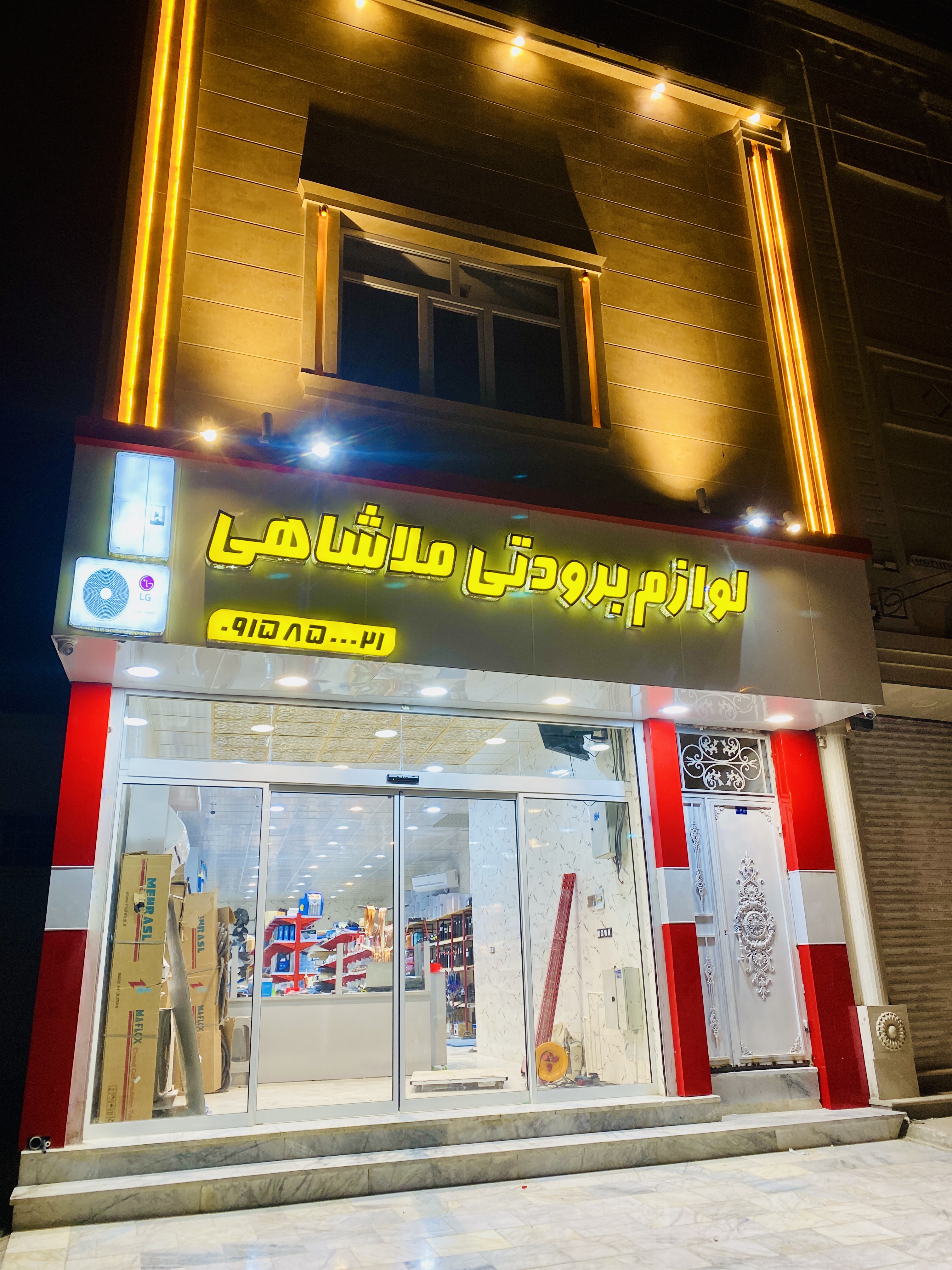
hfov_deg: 53.1
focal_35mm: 26
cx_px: 476
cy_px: 635
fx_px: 953
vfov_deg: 67.3
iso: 125
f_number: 1.8
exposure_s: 1/100
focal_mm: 4.25
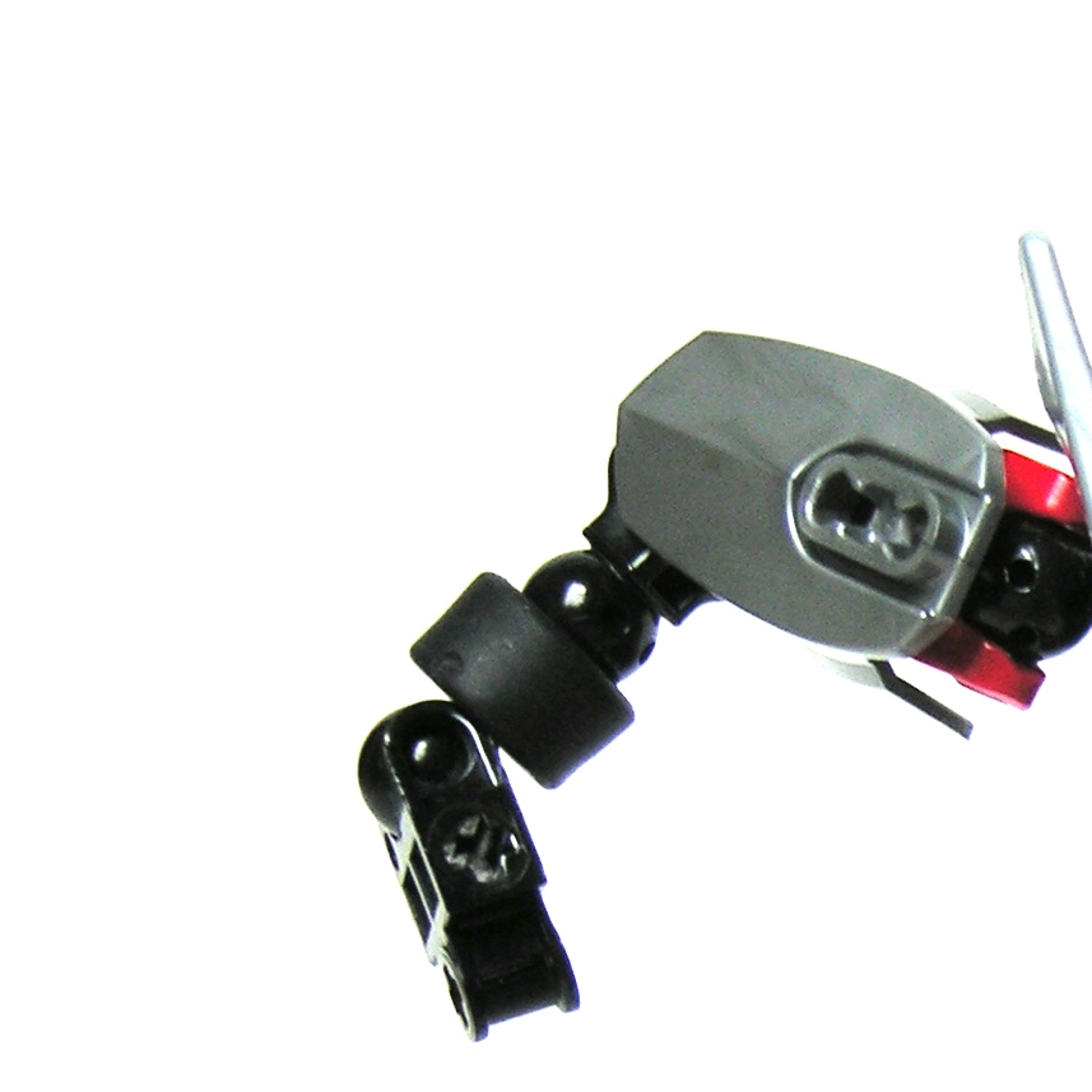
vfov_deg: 16.7
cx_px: 1558
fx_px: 3605
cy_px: 1182
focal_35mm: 101
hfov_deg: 16.0
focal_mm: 7.5
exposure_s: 1/11.4
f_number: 2.8
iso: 50
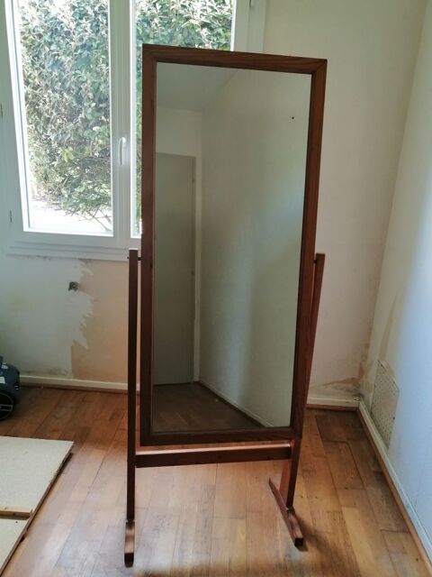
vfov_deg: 67.3
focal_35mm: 26
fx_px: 433
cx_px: 216
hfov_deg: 53.1
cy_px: 288
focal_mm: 3.95
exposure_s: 1/33.3
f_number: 1.8
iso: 125
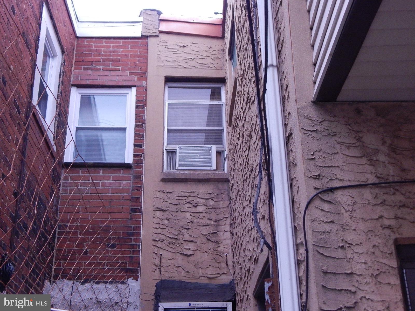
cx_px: 208
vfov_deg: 30.3
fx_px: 575
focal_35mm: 48
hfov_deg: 39.7
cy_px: 156
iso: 400
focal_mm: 8.6
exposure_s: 1/320
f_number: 3.7
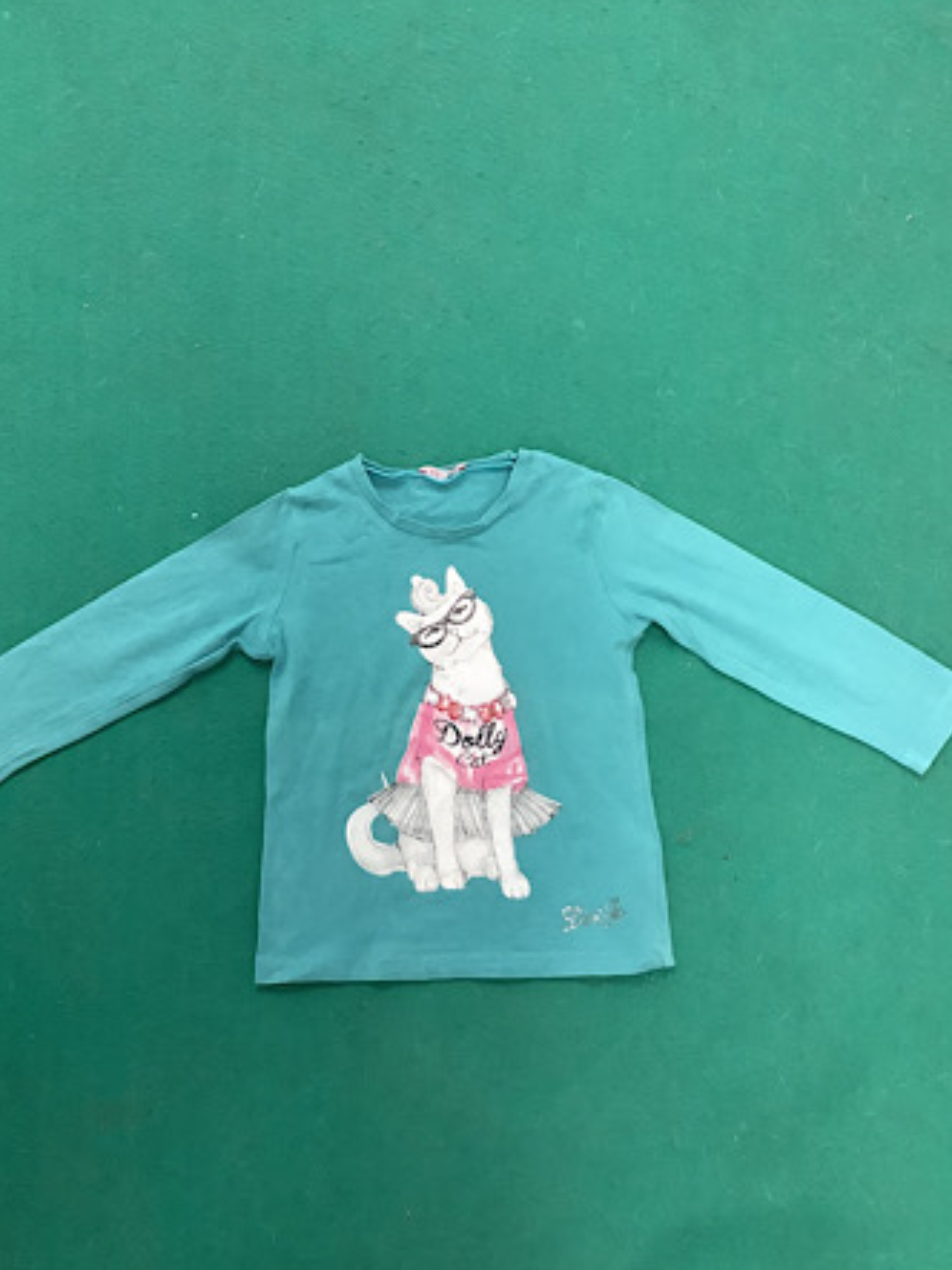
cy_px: 659
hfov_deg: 40.6
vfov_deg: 52.6
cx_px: 434
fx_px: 1284
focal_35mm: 35
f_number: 2.4
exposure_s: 1/50
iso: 250
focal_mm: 3.3
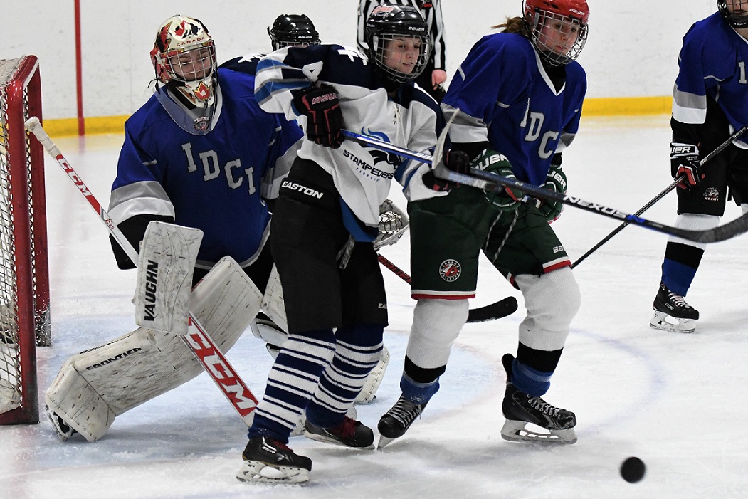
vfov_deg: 13.0
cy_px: 250
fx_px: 2182
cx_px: 374
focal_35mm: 105
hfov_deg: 19.5
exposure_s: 1/1000
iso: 5000
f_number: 2.8
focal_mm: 70
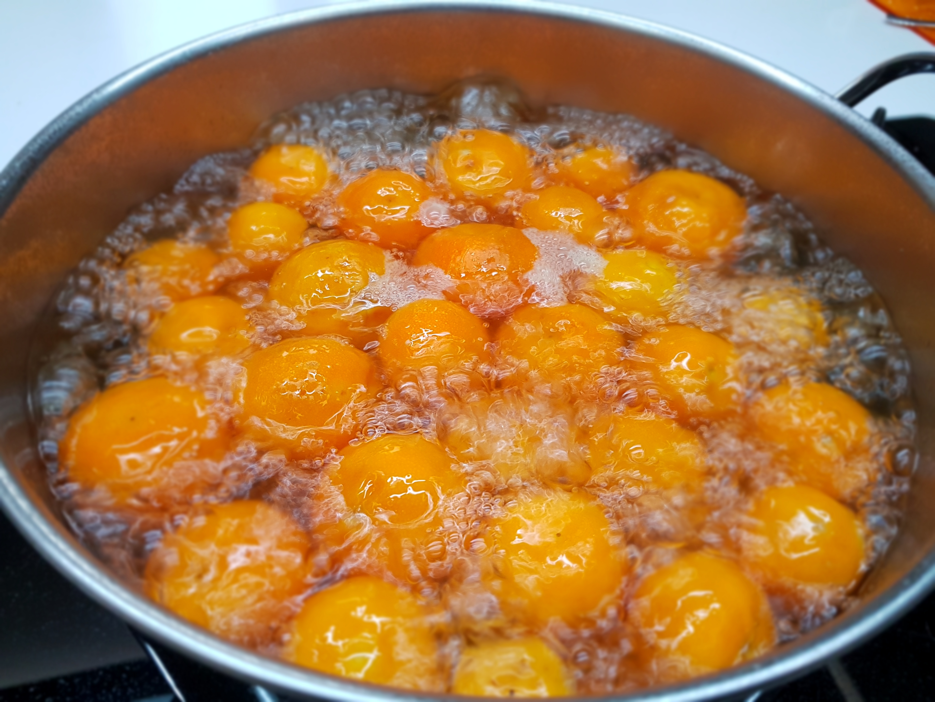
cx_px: 468
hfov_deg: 67.3
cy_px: 351
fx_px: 702
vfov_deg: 53.1
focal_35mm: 26
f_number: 1.7
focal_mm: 4.2
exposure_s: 1/50
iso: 100
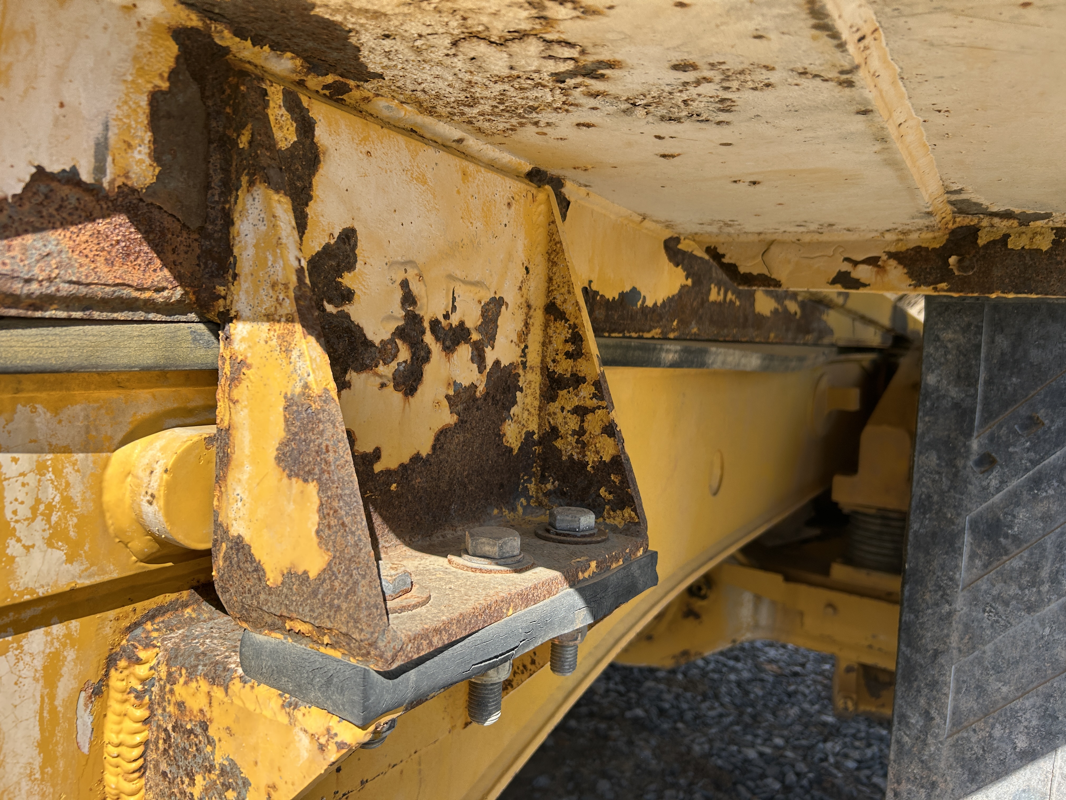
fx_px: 801
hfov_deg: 67.3
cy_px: 400
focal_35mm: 26
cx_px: 533
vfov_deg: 53.1
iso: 50
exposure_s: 1/1209
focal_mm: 5.7
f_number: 1.5
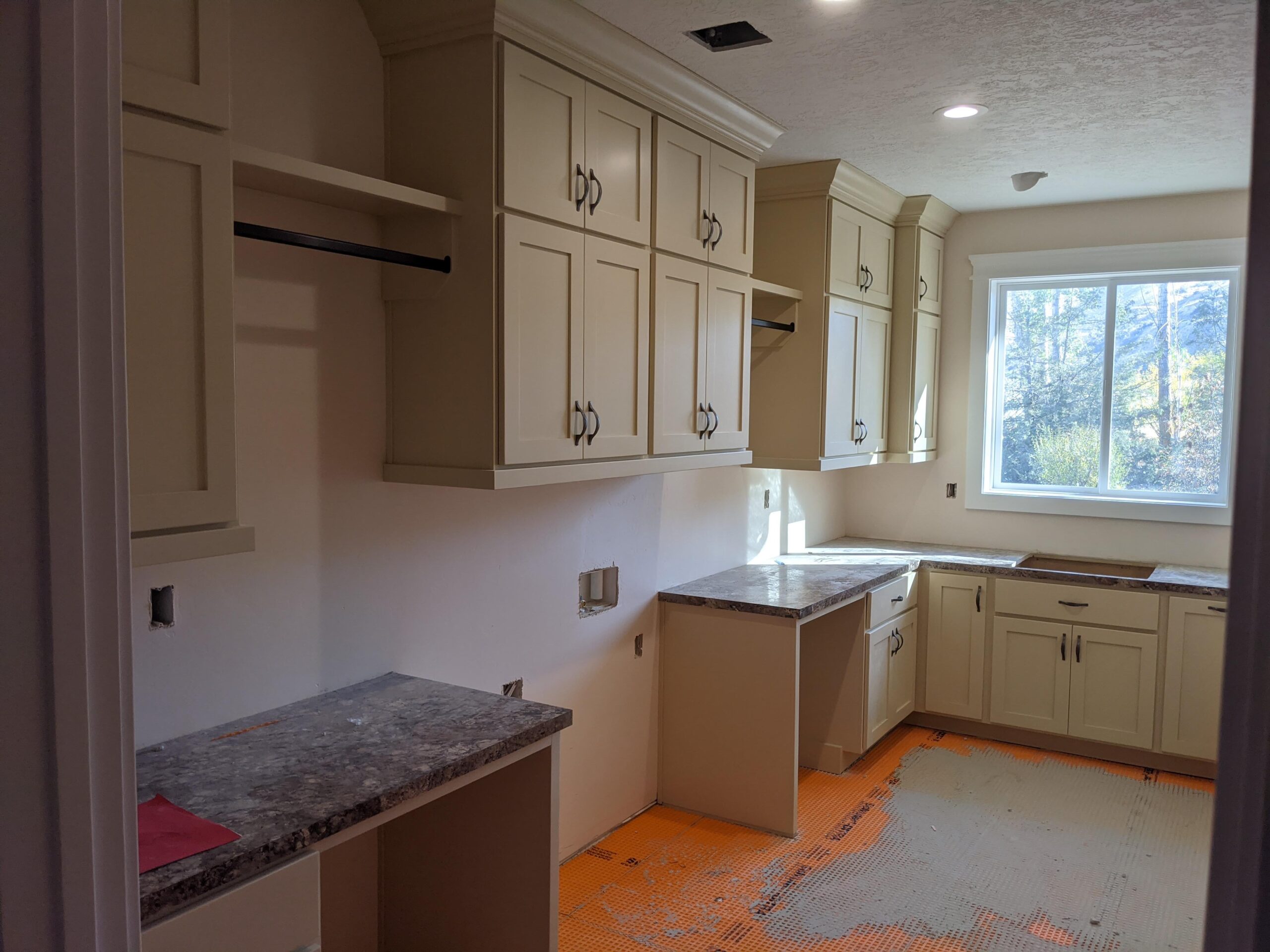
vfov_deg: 51.4
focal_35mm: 27
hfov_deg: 65.3
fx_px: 991
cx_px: 635
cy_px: 476
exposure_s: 1/178
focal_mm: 4.38
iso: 49
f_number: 1.73
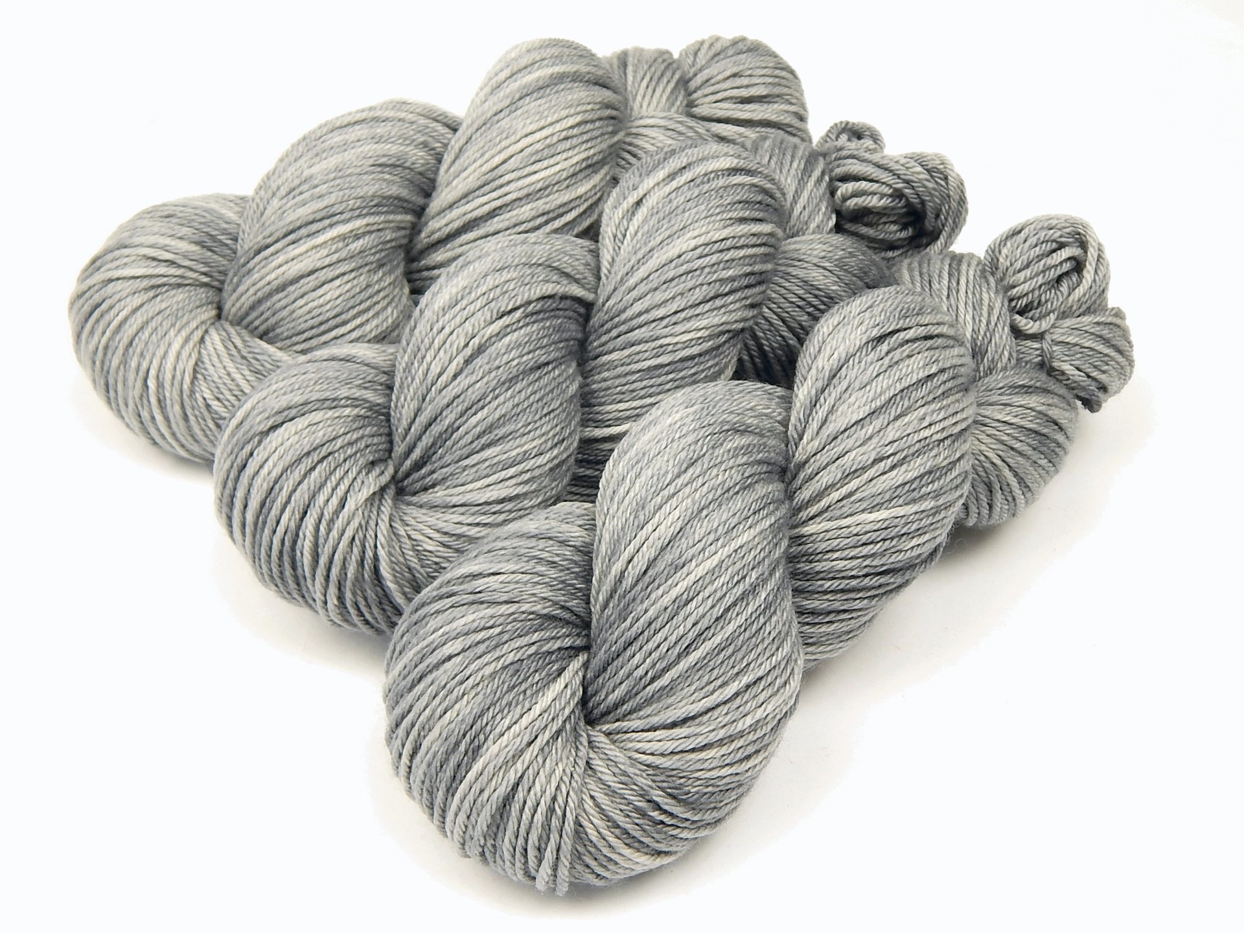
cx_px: 622
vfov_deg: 37.7
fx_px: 1366
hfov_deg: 49.0
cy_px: 466
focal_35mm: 38
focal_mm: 6.8
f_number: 3.4
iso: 125
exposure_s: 1/25
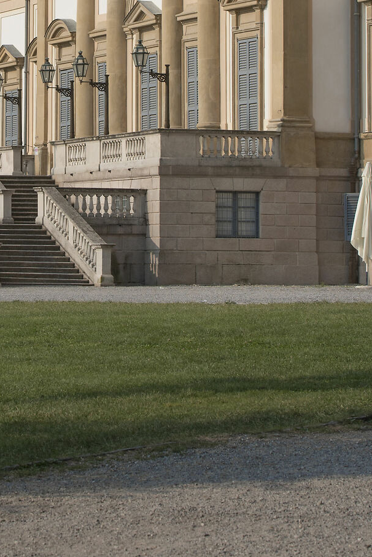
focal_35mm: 185
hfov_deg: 7.4
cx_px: 20
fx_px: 2865
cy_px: 15
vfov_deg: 11.0
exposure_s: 1/640
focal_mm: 70
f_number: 7.1
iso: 100
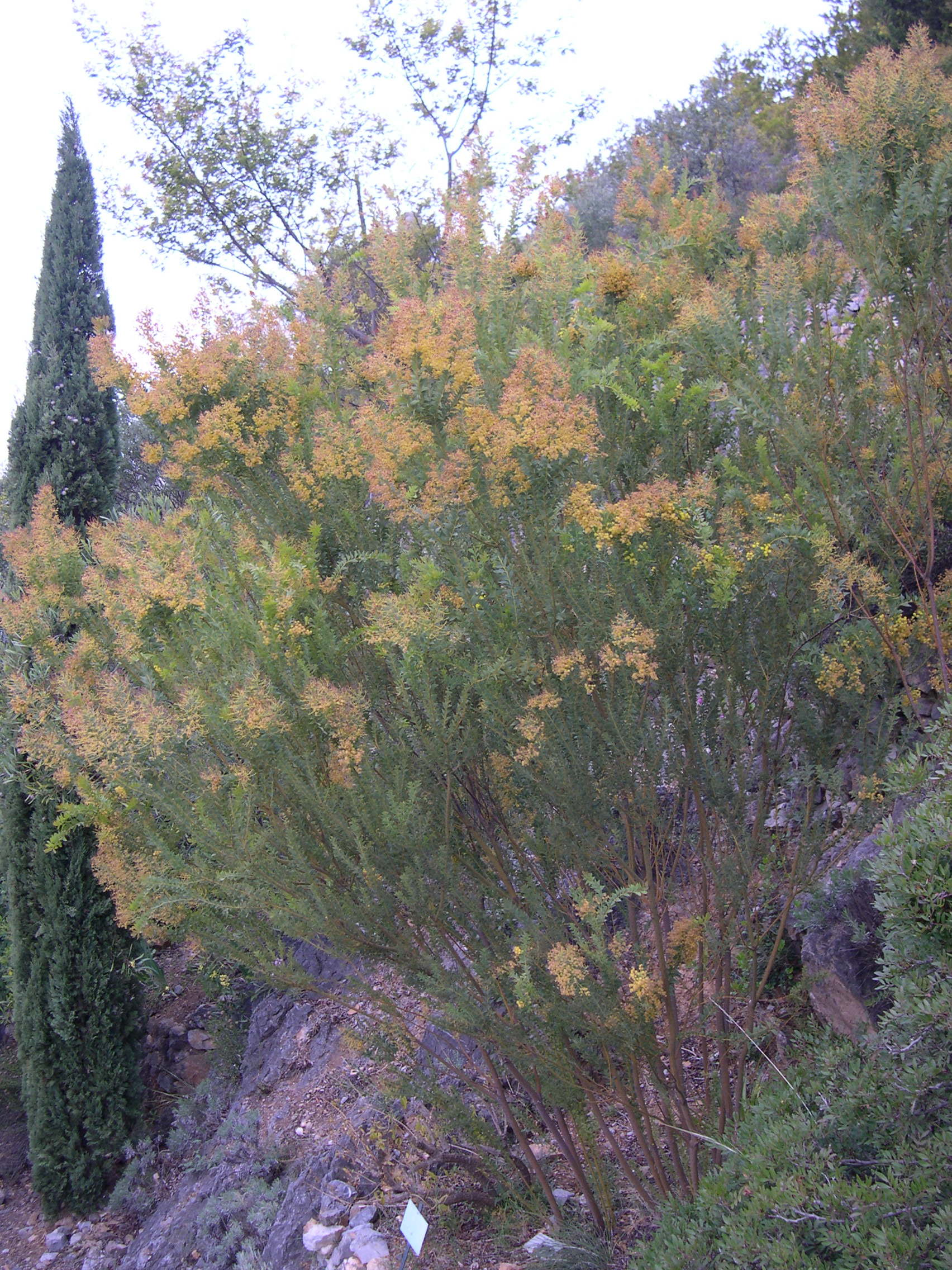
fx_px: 1393
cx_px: 476
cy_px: 635
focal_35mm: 38
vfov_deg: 49.0
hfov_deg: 37.7
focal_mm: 8
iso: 100
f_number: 2.8
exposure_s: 1/60
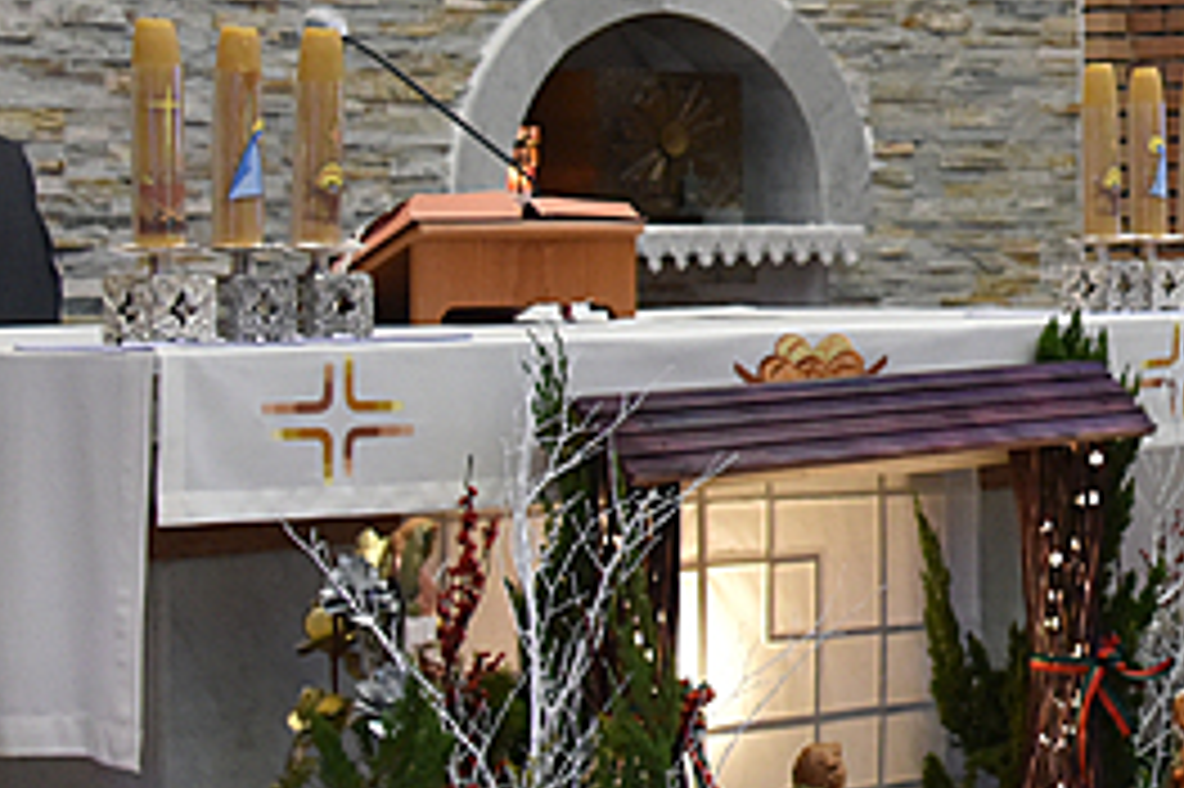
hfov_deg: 14.9
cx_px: 1648
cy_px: 167
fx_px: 4273
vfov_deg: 10.5
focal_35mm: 130
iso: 2500
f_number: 5
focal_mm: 38
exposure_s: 1/125
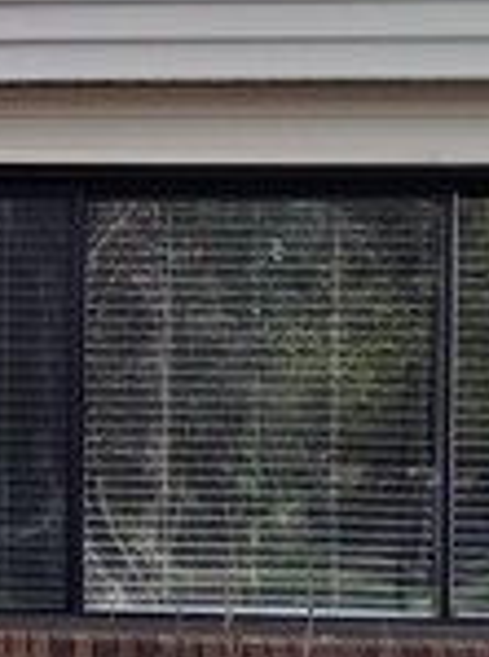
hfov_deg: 10.7
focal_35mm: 124
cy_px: 428
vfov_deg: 15.9
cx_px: -564
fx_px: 2346
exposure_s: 1/120
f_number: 1.8
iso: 50
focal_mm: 5.23
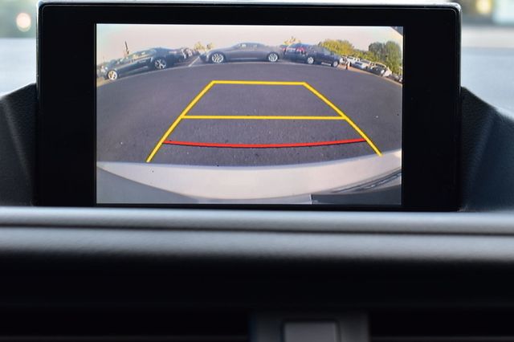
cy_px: 171
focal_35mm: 72
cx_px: 257
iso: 400
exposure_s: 1/50
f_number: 7.1
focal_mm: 48
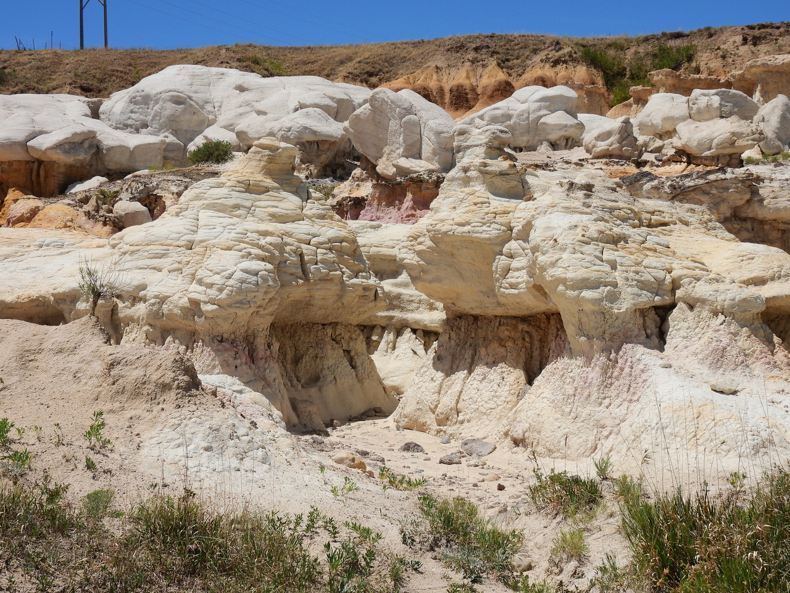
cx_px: 395
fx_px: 1598
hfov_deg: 27.8
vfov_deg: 21.0
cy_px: 296
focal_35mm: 70
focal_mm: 12.5
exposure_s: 1/1600
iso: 100
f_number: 4.5
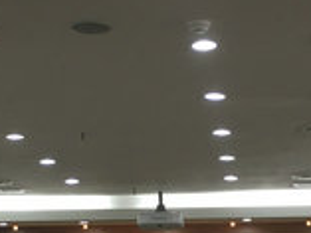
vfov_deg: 13.1
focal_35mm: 111
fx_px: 998
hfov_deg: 17.7
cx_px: 184
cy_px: 261
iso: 40
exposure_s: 1/30
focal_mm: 4.15
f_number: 2.2
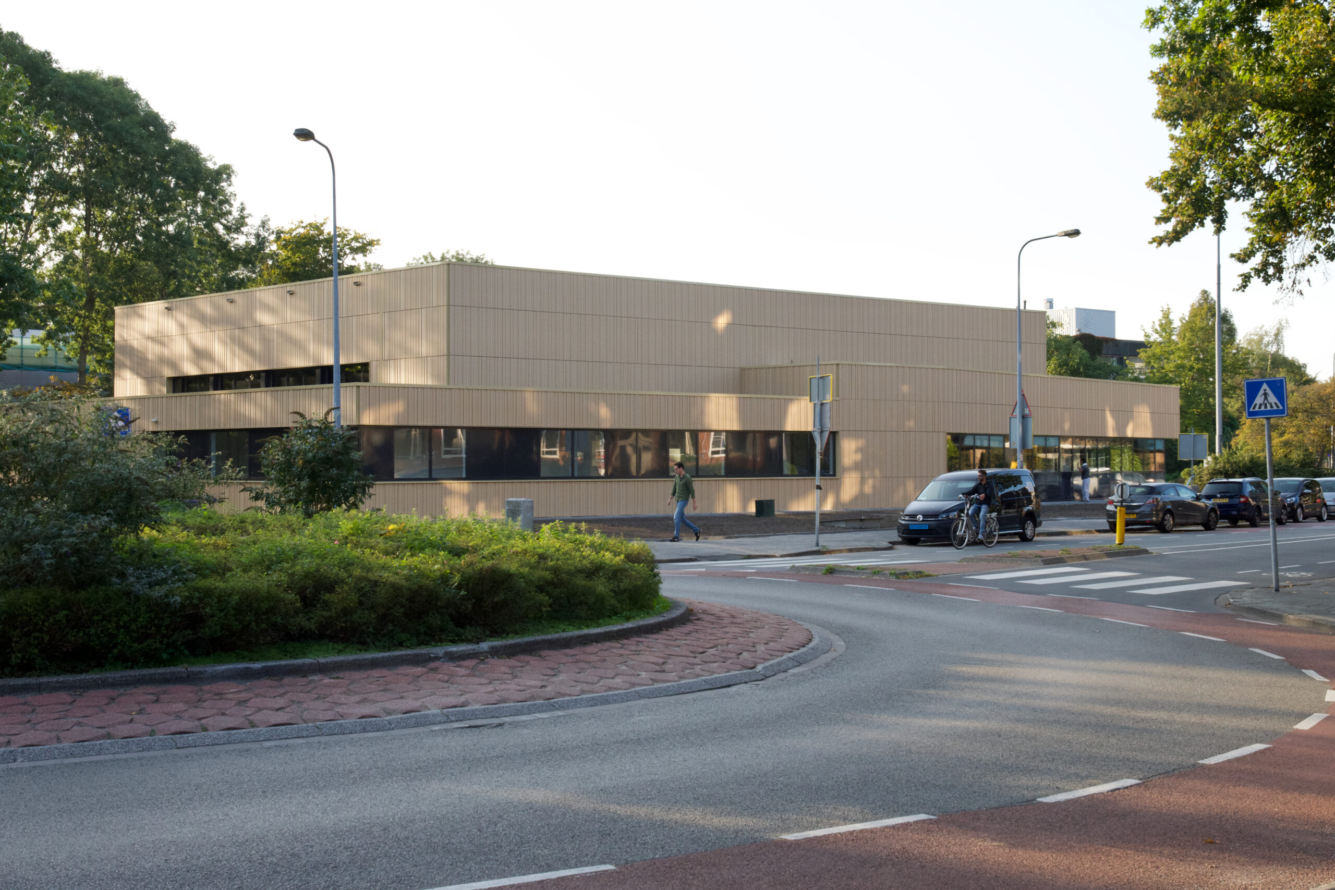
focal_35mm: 46
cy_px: 445
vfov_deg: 28.9
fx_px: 1724
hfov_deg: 42.3
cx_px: 668
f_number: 10
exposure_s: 1/400
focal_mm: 31
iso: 1000
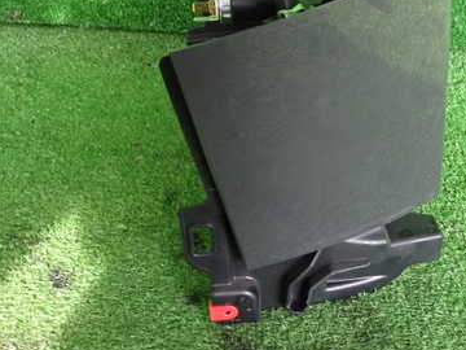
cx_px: 303
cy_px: 152
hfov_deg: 37.8
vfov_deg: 29.1
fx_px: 673
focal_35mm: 50
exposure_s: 1/200
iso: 1250
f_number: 2.3
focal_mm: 5.4
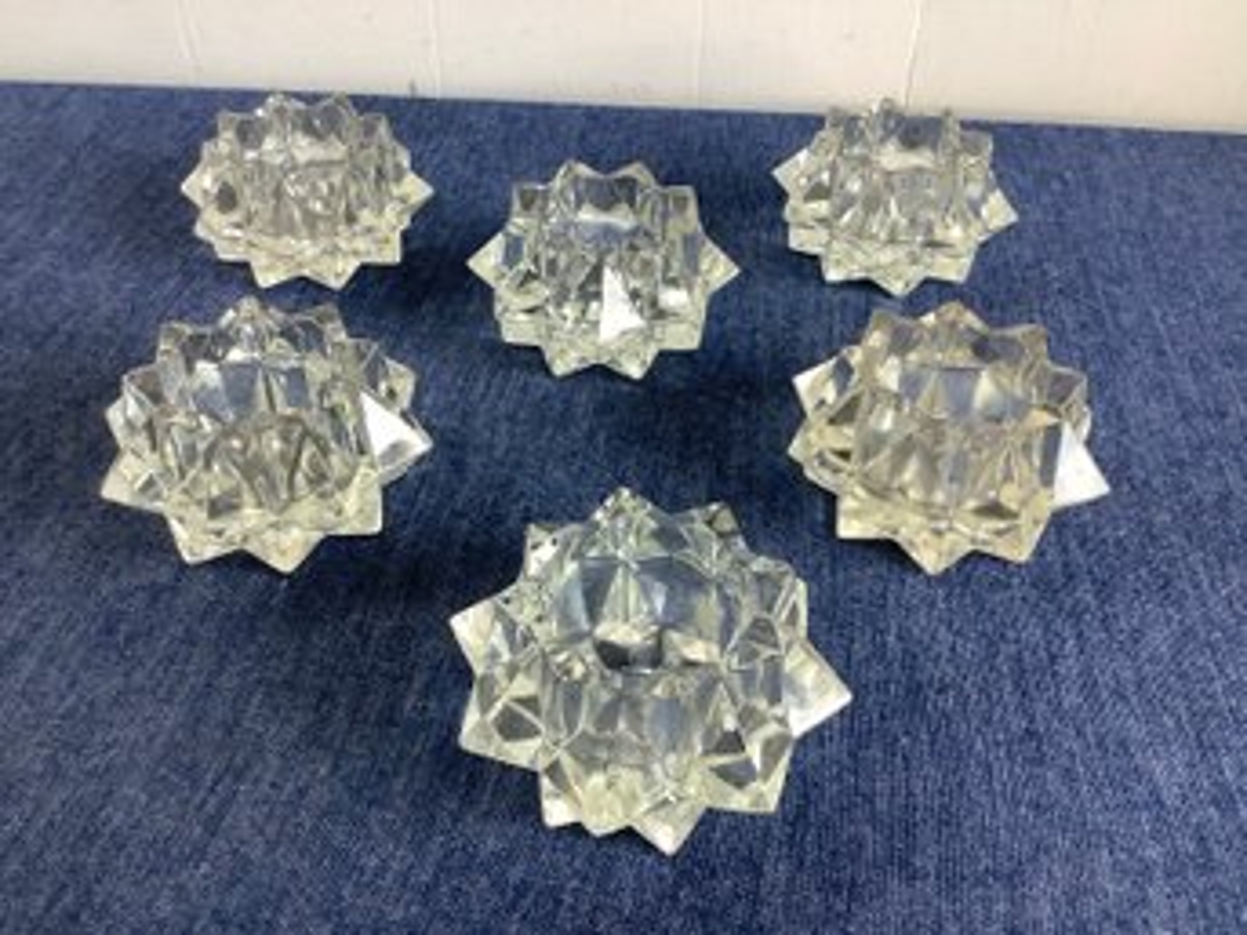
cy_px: 468
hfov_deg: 58.4
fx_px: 1116
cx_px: 624
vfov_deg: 45.4
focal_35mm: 31
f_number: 2.4
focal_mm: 3.3
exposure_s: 1/50
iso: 80
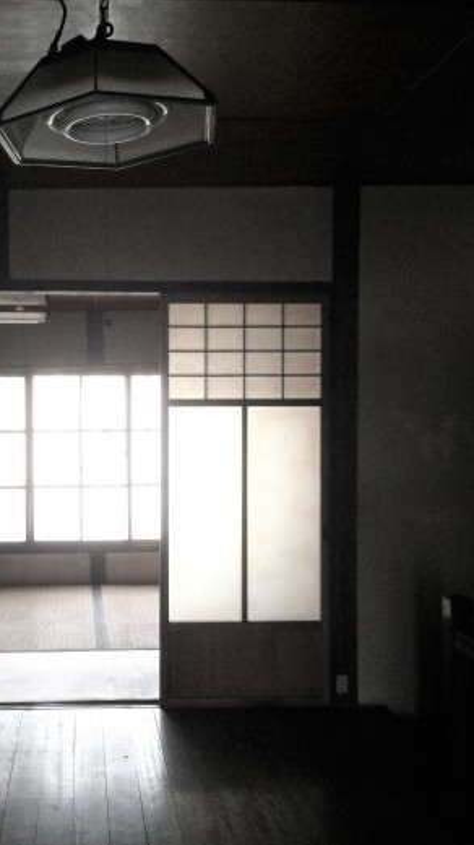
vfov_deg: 46.4
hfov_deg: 26.7
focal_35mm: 44
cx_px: 112
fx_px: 984
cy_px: 425
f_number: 2.2
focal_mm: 4.12
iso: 200
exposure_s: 1/30
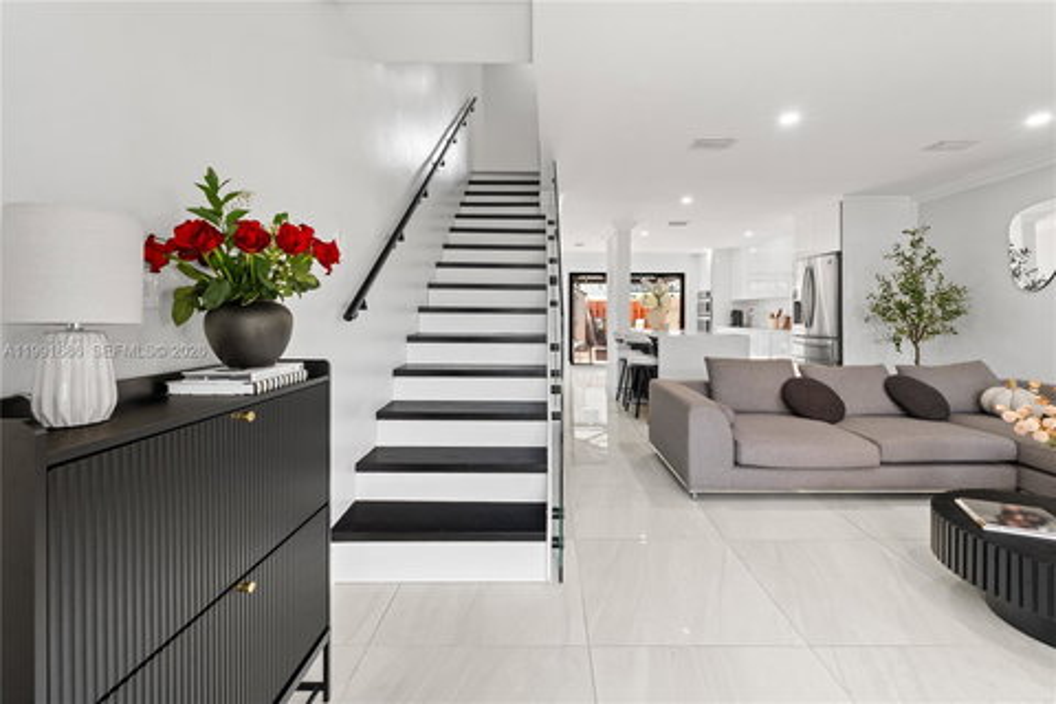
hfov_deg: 100.4
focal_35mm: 15
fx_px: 440
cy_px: 352
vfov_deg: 77.3
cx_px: 528
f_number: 9
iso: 100
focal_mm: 10
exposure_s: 2.5
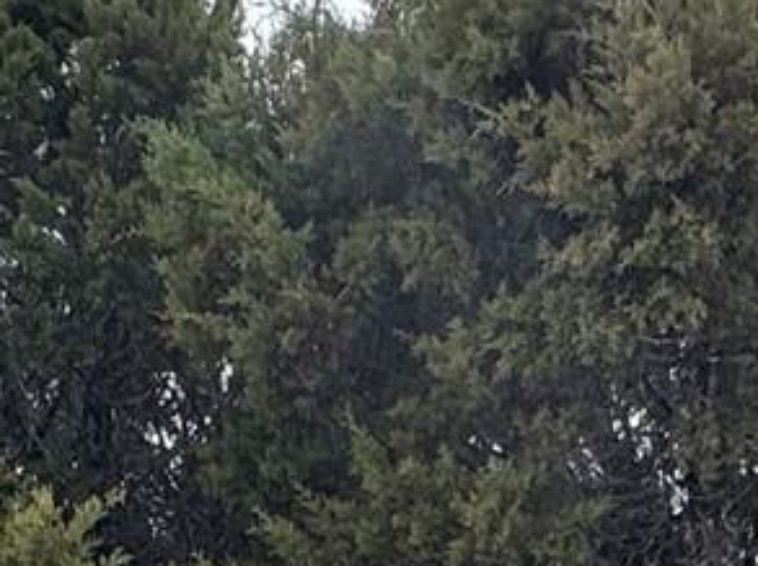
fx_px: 2143
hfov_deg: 20.0
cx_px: 310
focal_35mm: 98
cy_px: 1297
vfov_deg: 12.4
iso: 50
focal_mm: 2.22
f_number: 2.2
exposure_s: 1/821
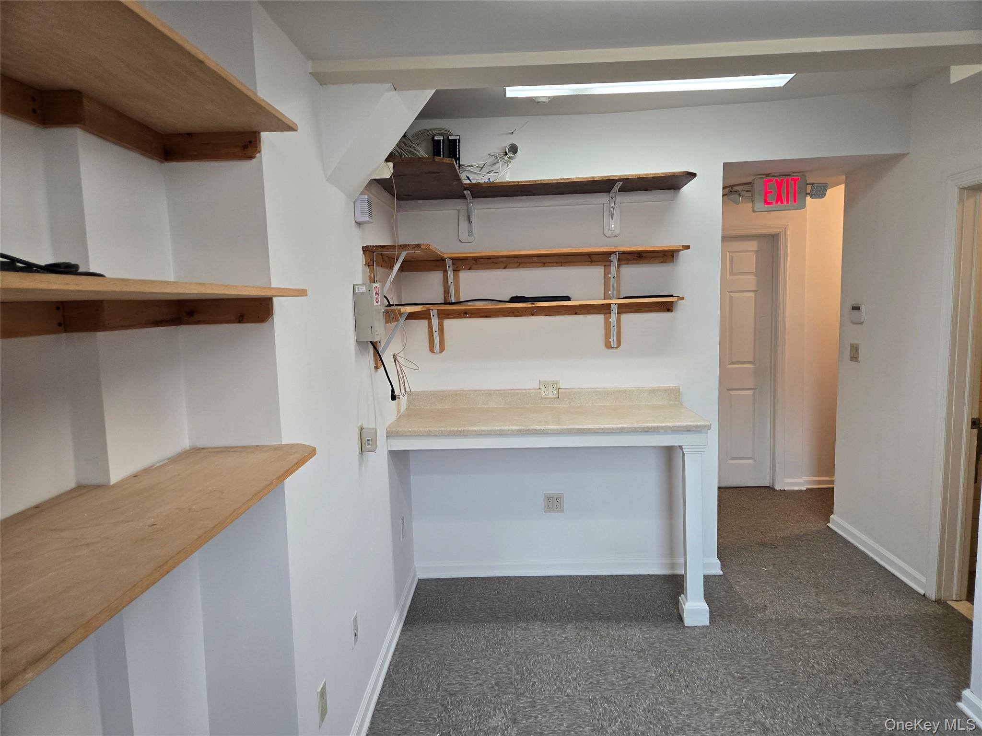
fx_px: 652
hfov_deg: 73.9
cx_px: 491
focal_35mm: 23
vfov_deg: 58.9
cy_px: 368
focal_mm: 5.4
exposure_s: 1/120
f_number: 1.8
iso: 125
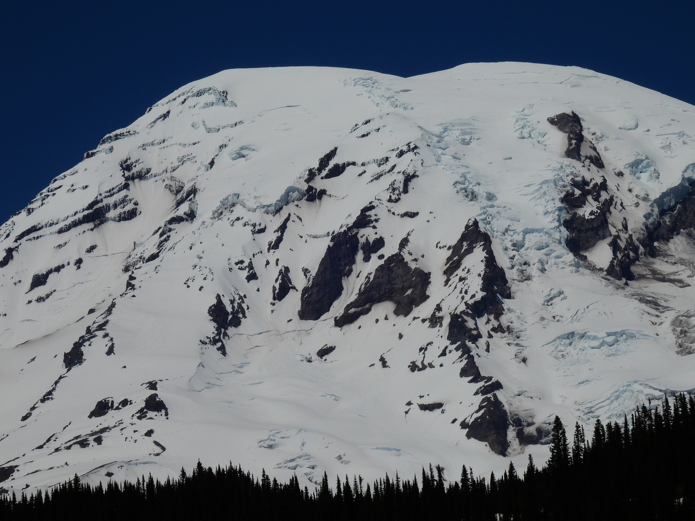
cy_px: 259
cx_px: 342
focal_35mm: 153
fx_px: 3072
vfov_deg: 9.7
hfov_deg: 12.9
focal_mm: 26.8
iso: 100
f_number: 8
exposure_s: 1/2000
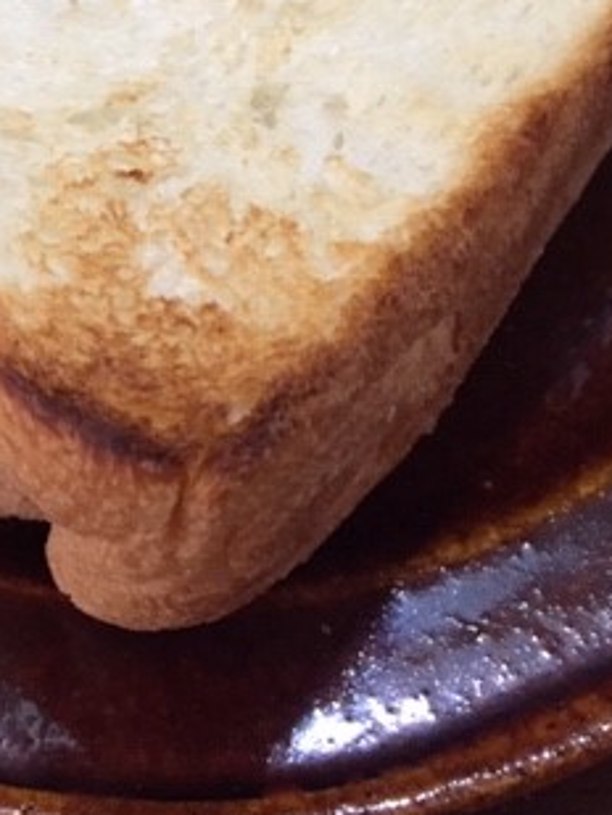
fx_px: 1413
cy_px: 21
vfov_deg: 30.2
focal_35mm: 60
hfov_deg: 23.9
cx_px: 82
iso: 200
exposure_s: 1/30
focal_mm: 4.15
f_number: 2.2
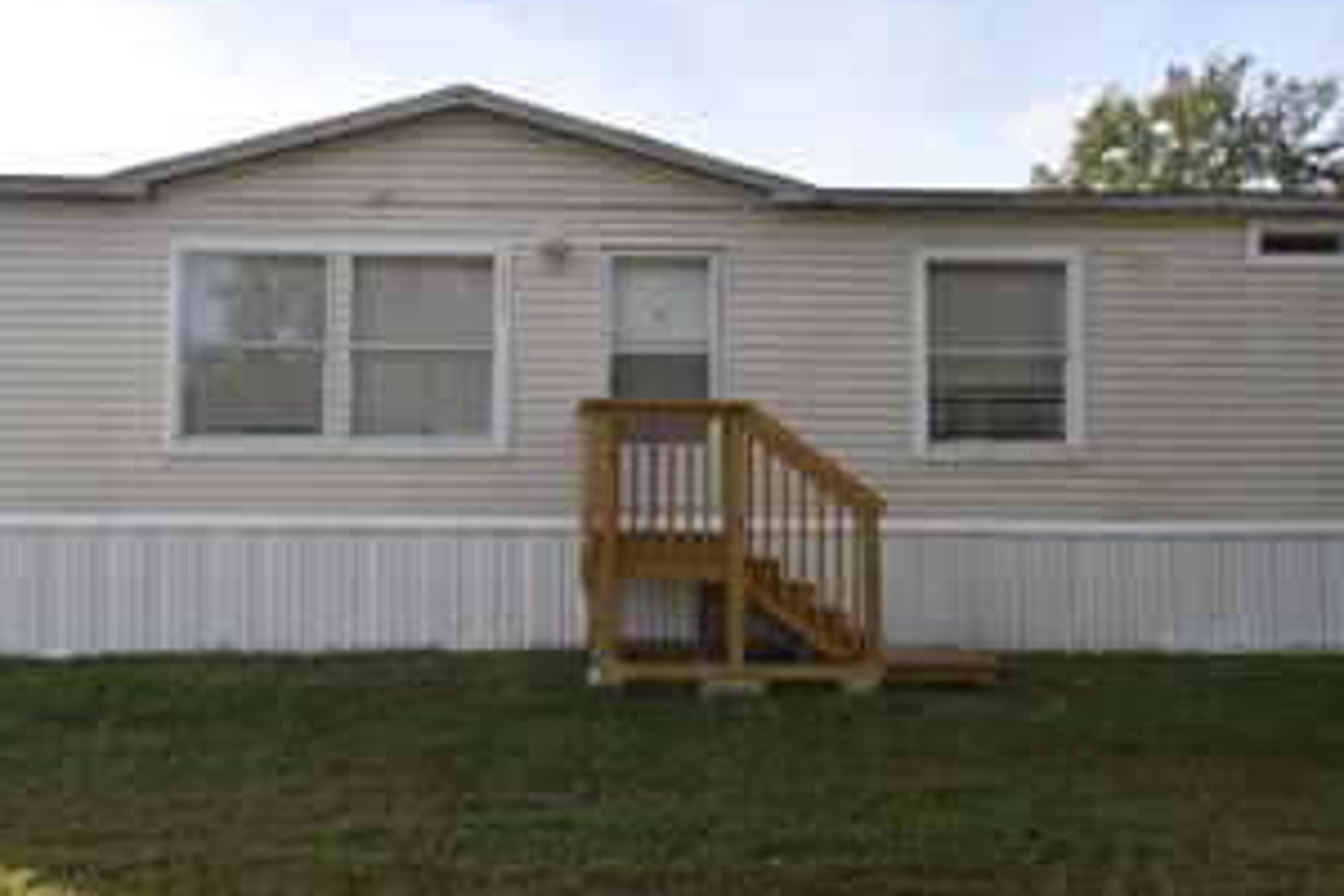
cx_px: 573
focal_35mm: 25
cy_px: 428
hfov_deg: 71.1
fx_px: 933
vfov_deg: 51.3
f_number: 3.5
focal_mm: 10
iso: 800
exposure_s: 1/4000
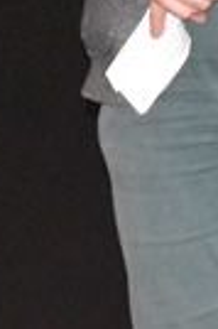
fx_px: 5744
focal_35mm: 631
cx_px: 747
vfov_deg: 3.2
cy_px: -507
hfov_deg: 2.1
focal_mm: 55
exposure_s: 1/100
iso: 6400
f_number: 8
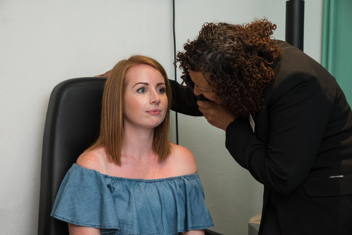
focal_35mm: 70
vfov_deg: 19.5
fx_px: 685
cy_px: 118
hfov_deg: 28.8
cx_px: 176
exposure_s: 1/80
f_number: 5.6
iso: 1600
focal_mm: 70
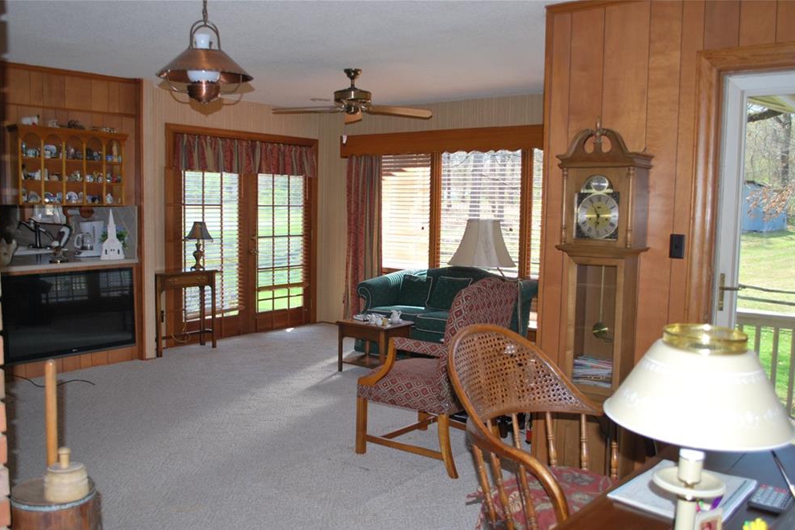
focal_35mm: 31
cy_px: 273
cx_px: 388
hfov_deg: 60.3
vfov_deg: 42.3
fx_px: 684
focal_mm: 20
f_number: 3.8
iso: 110
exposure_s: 1/125
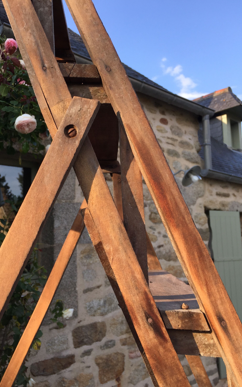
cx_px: 104
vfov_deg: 61.2
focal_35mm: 31
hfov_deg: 40.5
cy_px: 192
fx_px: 327
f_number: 2.2
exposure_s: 1/488
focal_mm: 4.15
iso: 32
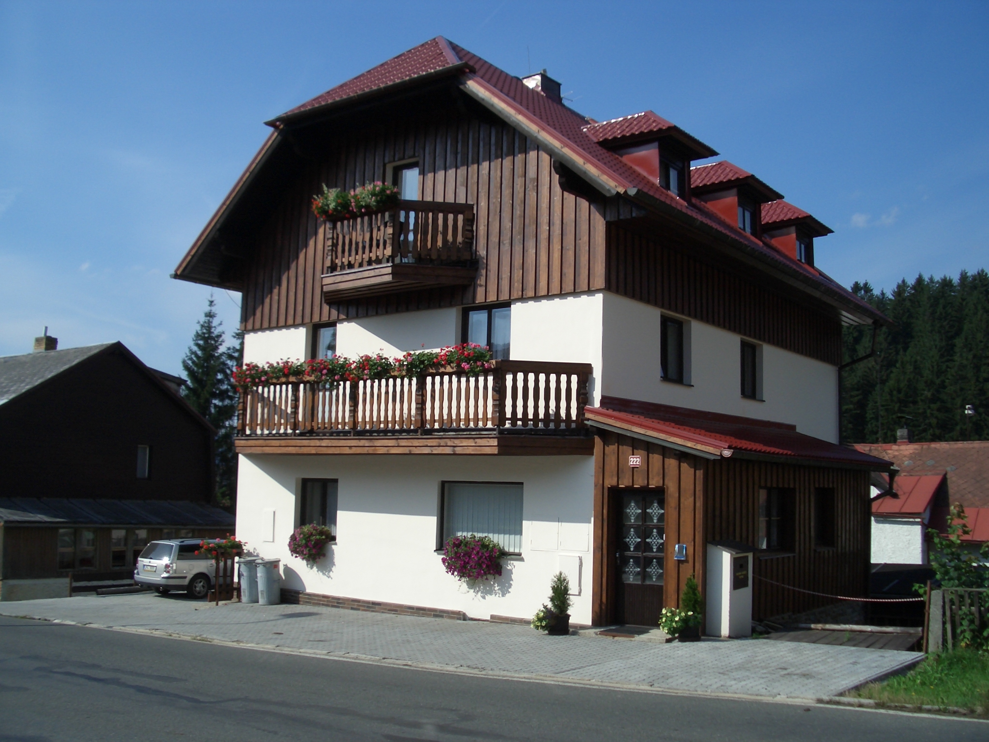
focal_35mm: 35
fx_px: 1000
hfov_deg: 52.6
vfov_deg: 40.7
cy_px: 371
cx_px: 494
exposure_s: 1/800
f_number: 4.3
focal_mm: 5.8
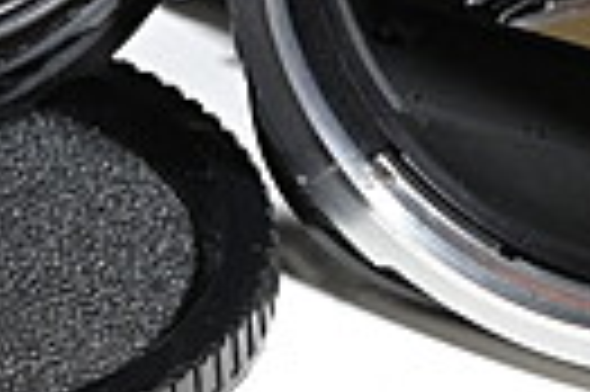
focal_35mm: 262
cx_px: 18
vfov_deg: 5.2
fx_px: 4289
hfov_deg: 7.8
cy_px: -295
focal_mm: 35
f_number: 8
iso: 400
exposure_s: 1/4
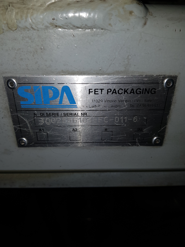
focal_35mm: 26
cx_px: 92
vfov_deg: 67.3
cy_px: 124
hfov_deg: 53.1
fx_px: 185
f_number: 1.7
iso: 40
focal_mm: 4.3
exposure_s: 1/584
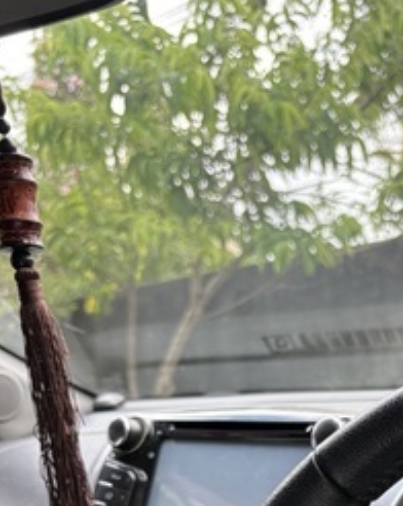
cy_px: 580
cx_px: 362
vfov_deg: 27.5
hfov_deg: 23.9
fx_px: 927
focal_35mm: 62
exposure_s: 1/275
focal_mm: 5.96
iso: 64
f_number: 1.6
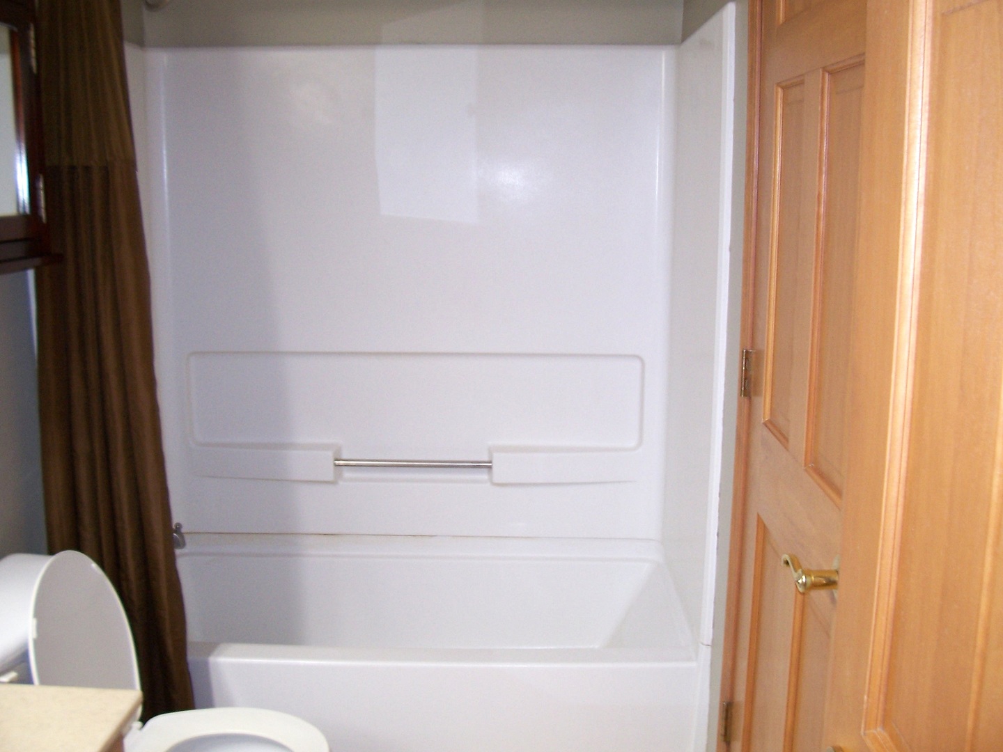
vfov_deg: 41.8
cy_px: 376
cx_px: 502
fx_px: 985
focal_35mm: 34
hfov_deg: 54.0
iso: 125
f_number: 2.7
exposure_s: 1/15
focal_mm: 5.6
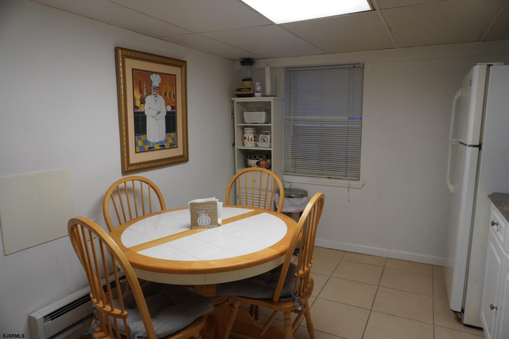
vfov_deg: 53.1
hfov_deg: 73.7
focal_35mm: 24
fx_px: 339
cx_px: 254
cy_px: 170
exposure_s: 1/160
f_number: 4
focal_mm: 16
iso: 500
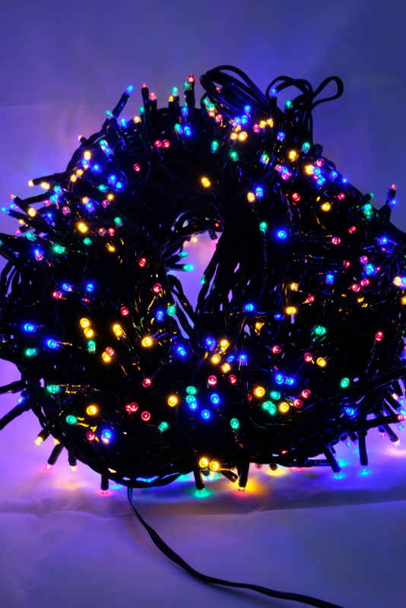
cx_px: 203
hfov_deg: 22.3
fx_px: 1031
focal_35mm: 61
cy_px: 304
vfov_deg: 32.9
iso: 1250
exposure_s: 1/30
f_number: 18
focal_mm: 40.7
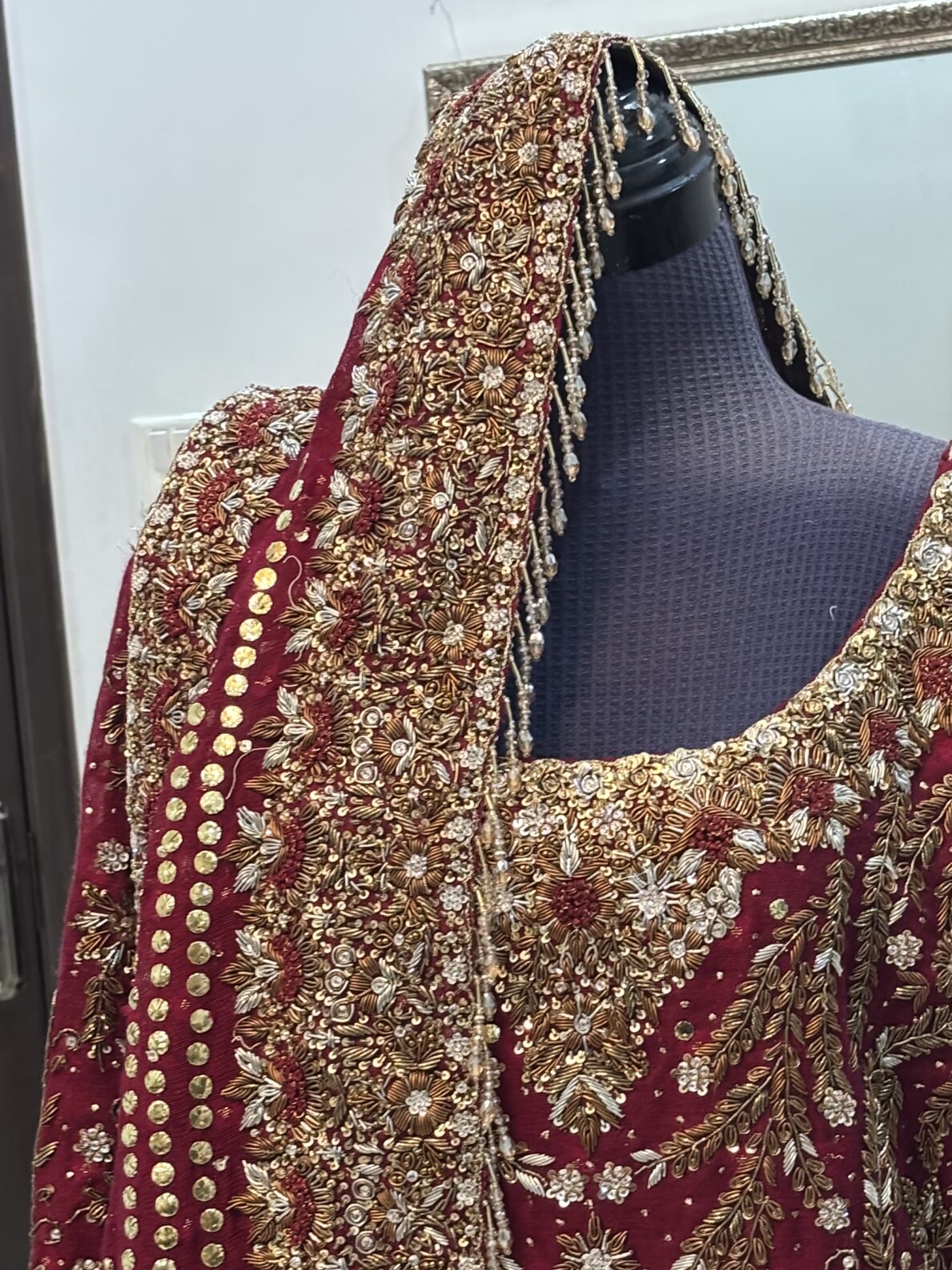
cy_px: 784
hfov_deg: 17.5
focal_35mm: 84
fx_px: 3080
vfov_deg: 23.2
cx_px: 653
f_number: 1.6
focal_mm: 5.96
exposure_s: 1/25
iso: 250
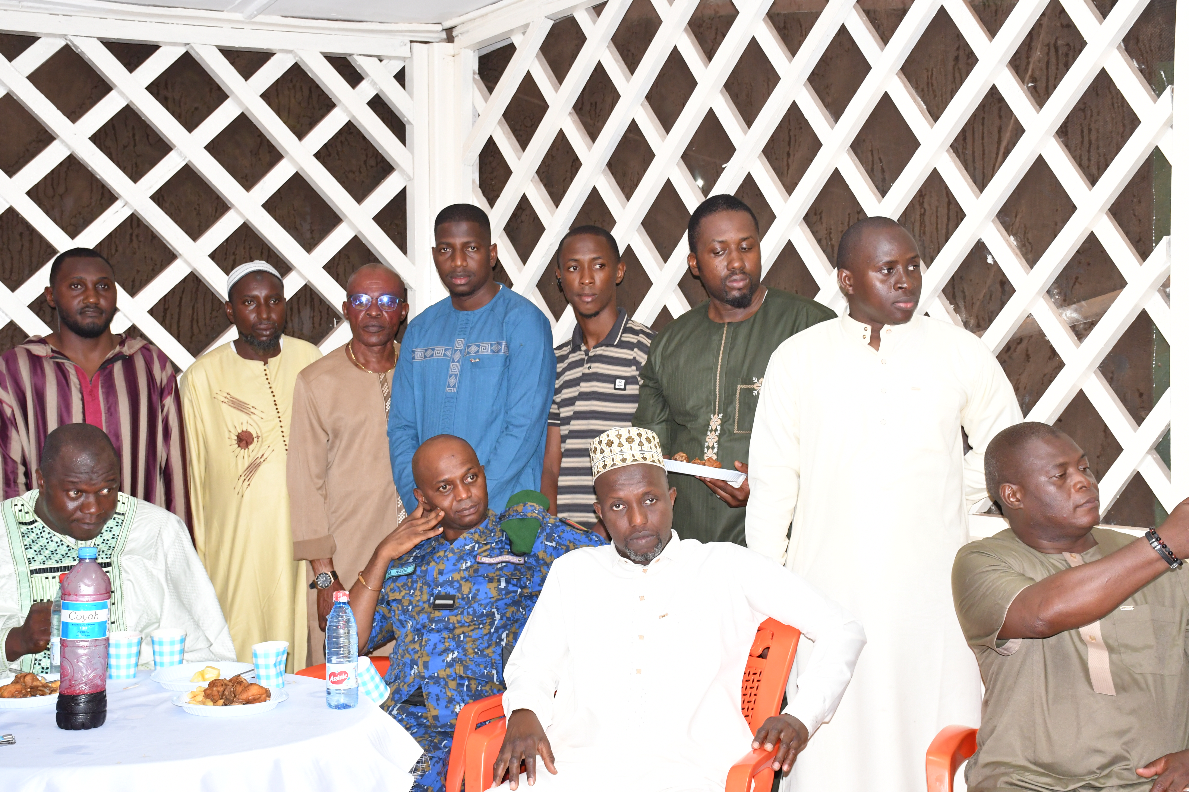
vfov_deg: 23.8
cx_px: 594
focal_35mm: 57
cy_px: 396
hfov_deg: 35.1
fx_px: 1882
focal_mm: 38
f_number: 5.6
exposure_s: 1/60
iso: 1250
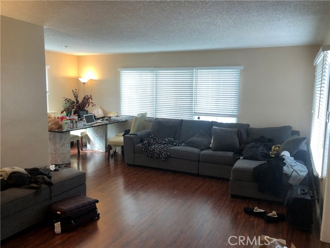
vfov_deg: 49.7
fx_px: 267
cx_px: 165
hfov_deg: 63.4
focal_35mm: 28
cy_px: 124
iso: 32
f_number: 1.8
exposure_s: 1/30
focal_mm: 3.99
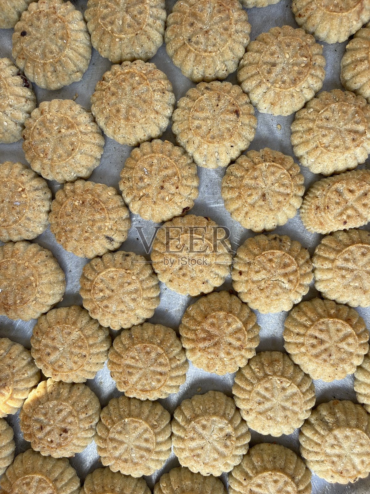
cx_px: 185
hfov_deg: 53.1
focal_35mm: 26
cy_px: 247
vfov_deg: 67.3
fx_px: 371
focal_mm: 5.1
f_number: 1.6
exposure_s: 1/130
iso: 32
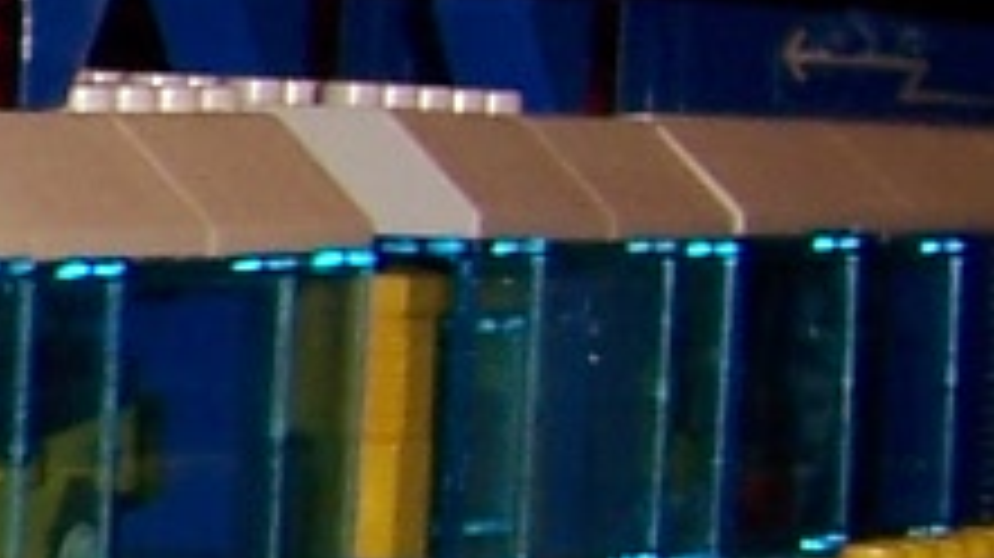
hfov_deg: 6.8
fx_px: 7270
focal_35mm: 276
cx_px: -2379
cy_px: 662
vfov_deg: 4.4
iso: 80
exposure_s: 1/60
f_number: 2.8
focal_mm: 6.2
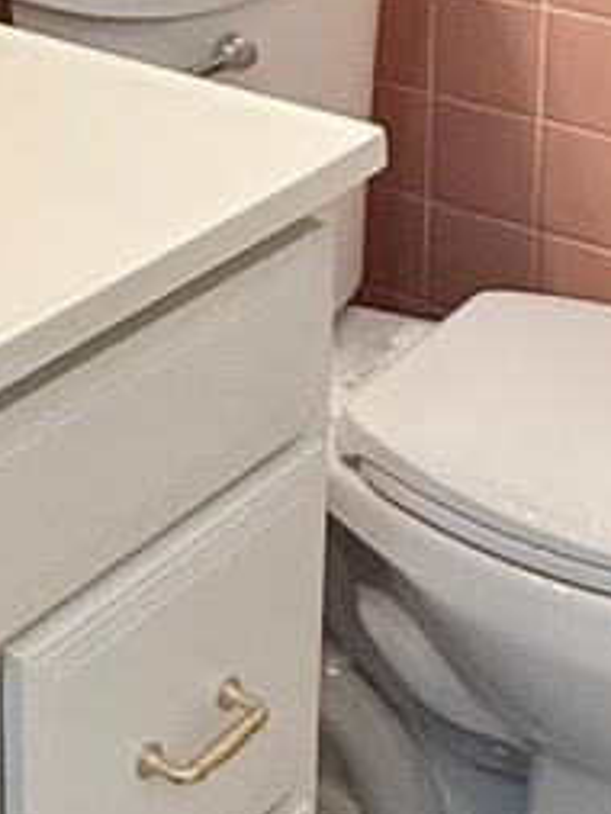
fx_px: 1999
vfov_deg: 21.5
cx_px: -167
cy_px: -142
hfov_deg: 16.5
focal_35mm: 85
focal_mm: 2.22
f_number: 2.2
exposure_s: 1/120
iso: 200
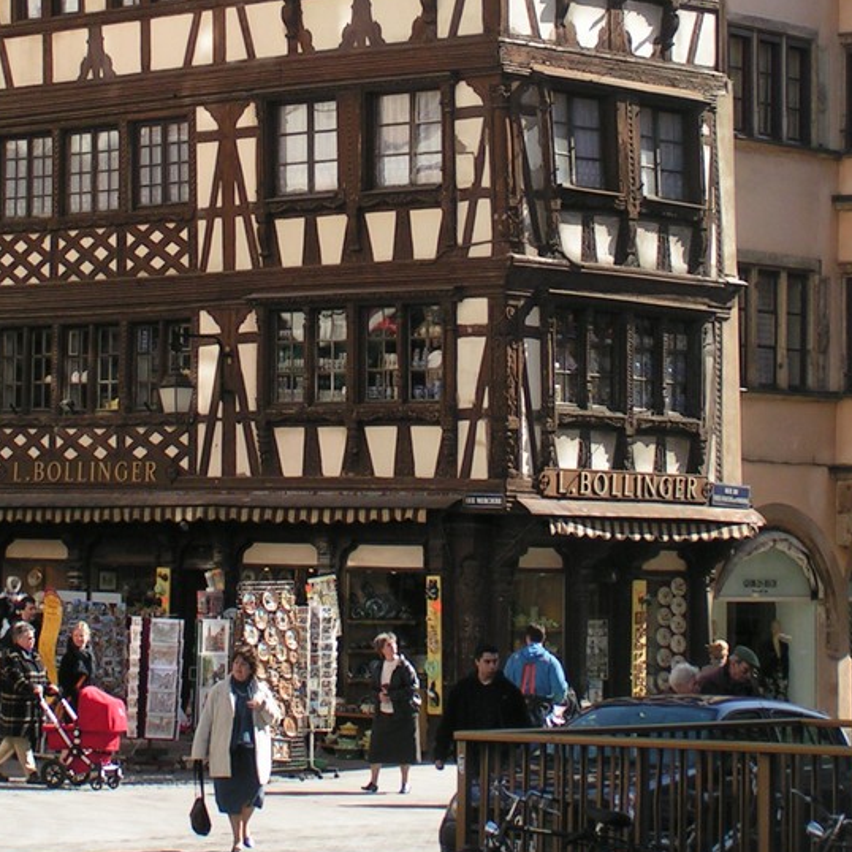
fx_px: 3174
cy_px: 94
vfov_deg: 15.1
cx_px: 386
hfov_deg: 15.3
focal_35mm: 114
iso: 50
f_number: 5
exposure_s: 1/200
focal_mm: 10
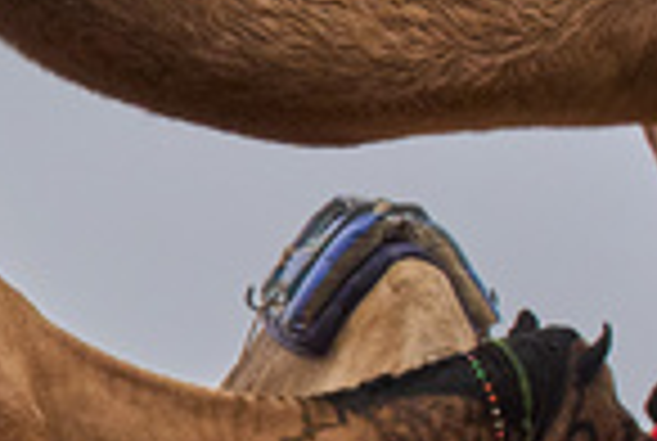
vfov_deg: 6.0
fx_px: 4224
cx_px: -814
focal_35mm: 231
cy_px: 389
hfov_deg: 8.3
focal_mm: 33
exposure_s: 1/250
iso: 400
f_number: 11
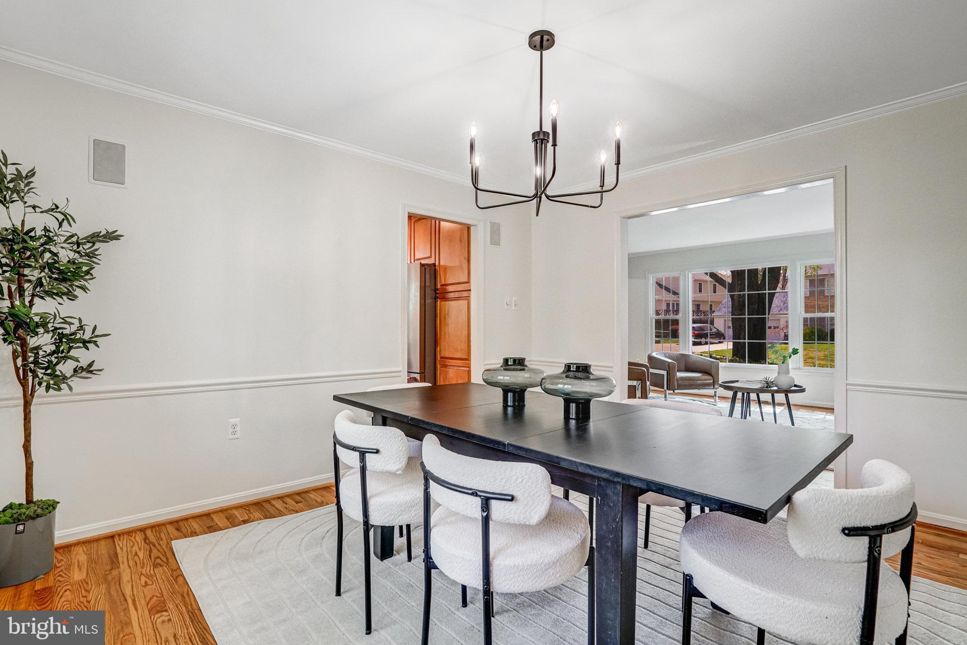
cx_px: 484
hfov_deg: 96.7
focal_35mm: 16
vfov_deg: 73.7
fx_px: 430
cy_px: 322
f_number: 8
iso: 1250
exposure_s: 1/80
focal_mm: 16
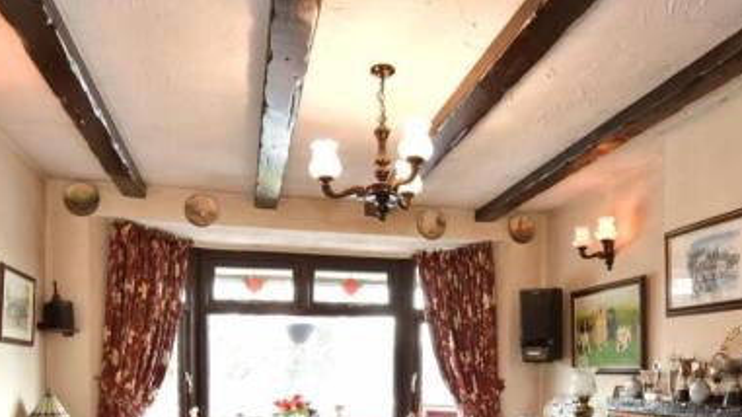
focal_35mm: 27
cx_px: 365
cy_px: 393
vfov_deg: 39.1
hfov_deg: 69.9
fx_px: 531
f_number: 8
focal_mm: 10
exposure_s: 2.5
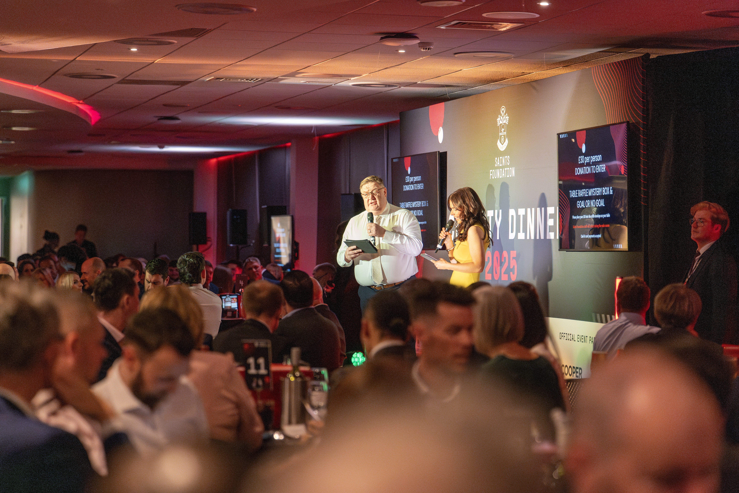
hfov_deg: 20.4
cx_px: 370
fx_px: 2053
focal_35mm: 100
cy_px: 246
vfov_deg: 13.7
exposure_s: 1/640
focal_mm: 100
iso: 10000
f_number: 2.8
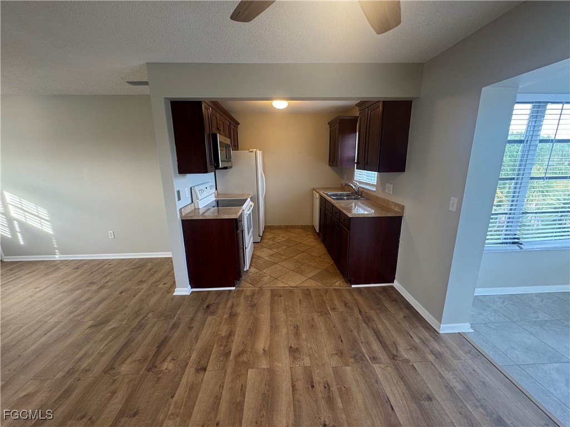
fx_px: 231
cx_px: 285
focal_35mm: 14
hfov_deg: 102.1
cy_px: 214
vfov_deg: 85.7
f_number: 2.2
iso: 200
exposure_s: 1/60
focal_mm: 2.22
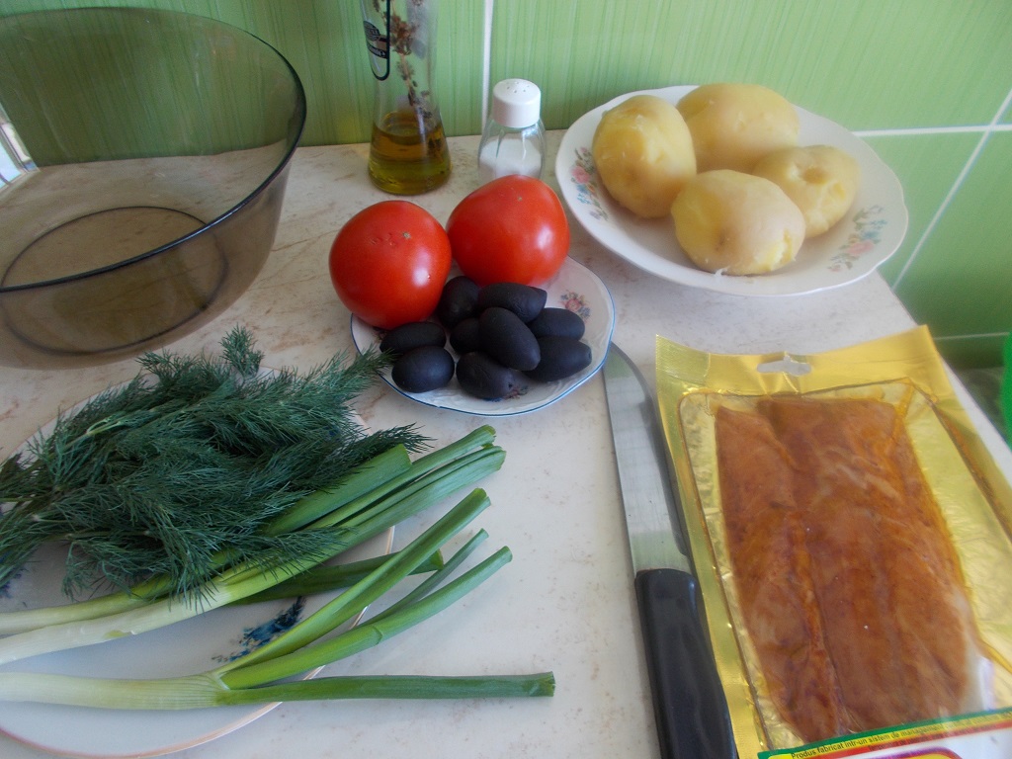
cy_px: 380
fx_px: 760
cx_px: 506
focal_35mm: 26
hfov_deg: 67.3
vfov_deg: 53.1
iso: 100
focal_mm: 4.6
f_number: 3.2
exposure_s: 1/25
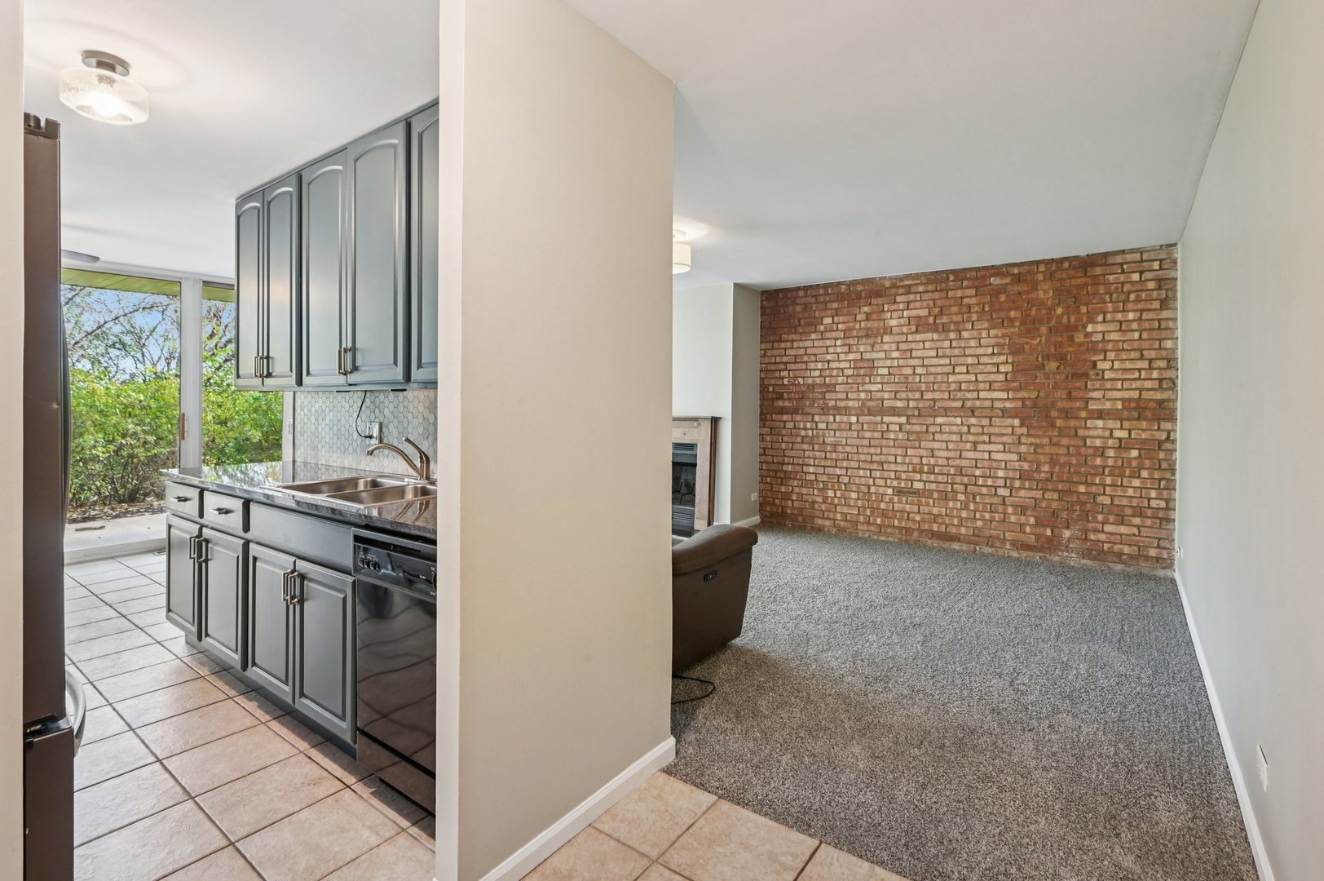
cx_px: 662
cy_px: 440
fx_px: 588
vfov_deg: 73.7
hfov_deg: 96.8
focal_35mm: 16
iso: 400
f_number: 13
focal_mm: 16
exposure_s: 1/5
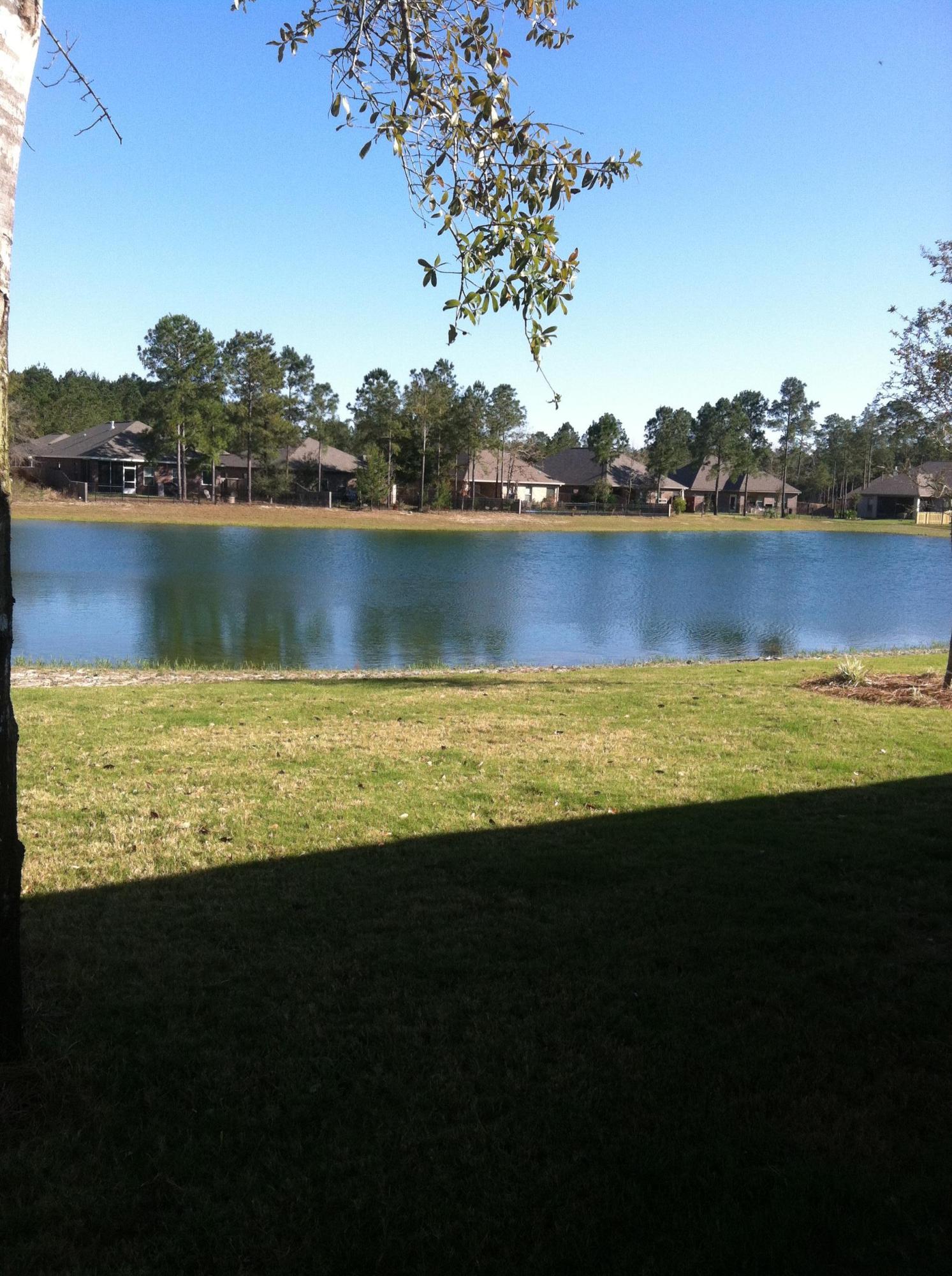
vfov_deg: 52.7
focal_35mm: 35
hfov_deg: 40.6
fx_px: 1287
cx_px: 476
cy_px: 638
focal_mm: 3.85
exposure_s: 1/652
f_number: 2.8
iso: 80
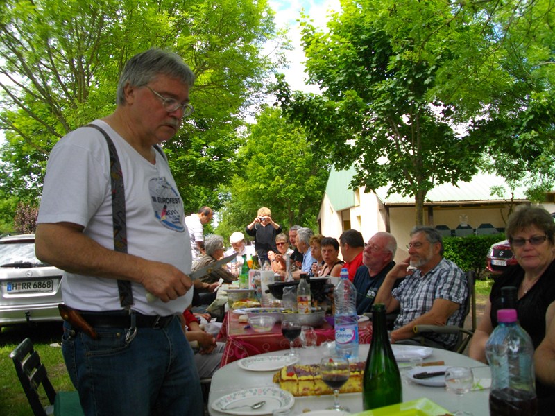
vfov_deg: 44.2
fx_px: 513
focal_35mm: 32
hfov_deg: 56.8
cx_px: 278
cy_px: 208
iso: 100
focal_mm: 5.7
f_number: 2.9
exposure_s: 1/400
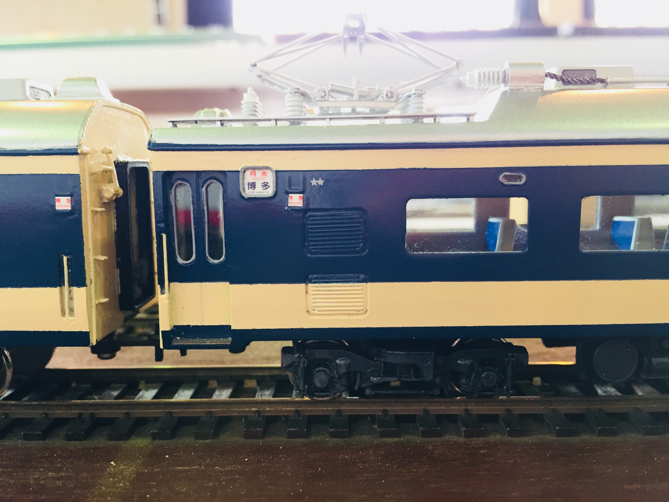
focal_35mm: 29
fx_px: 560
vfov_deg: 48.2
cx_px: 334
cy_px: 251
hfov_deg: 61.7
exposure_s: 1/30
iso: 40
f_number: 2.2
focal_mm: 4.15
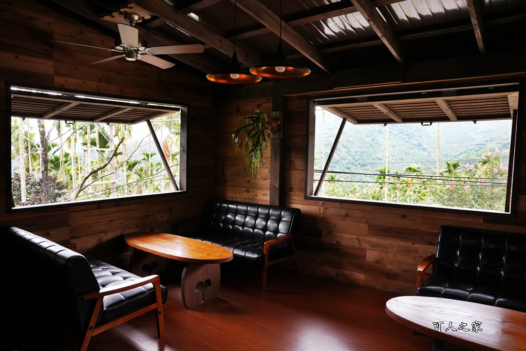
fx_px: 351
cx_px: 263
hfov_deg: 73.7
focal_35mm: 24
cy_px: 176
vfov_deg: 53.1
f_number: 8
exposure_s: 1/320
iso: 1600
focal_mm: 24
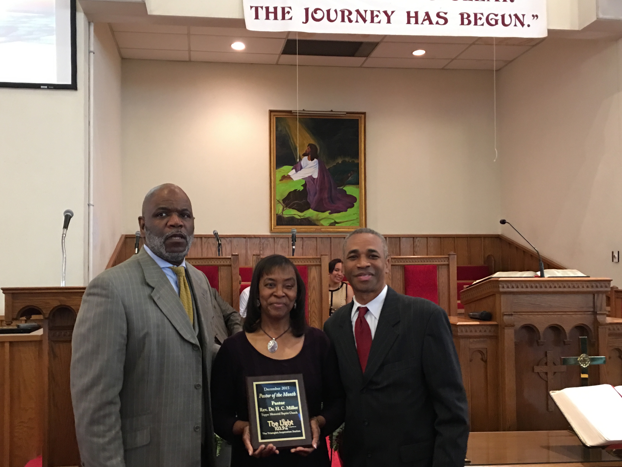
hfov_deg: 51.2
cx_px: 269
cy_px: 265
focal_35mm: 36
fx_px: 647
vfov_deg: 39.6
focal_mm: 4.15
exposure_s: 1/10
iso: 100
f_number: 2.2
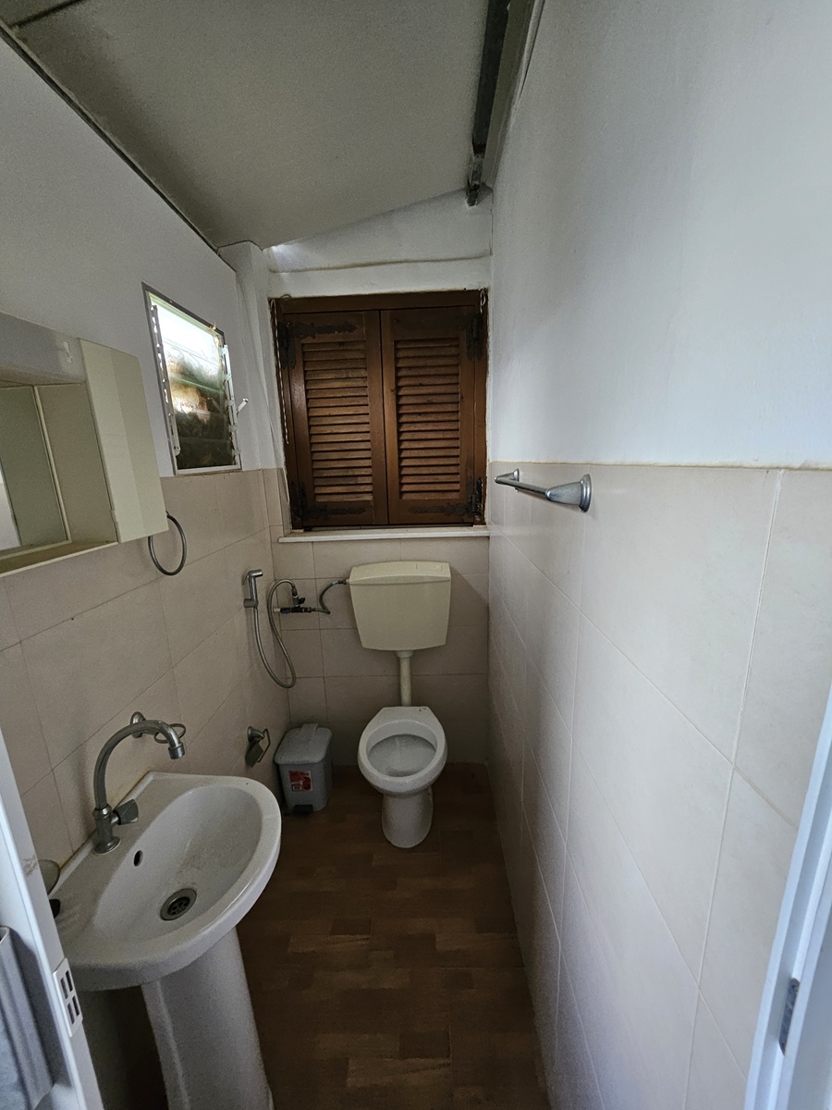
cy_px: 555
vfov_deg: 106.2
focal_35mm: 13
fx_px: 417
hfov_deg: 89.9
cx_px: 416
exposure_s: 1/33
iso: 320
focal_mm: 1.74
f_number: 2.2
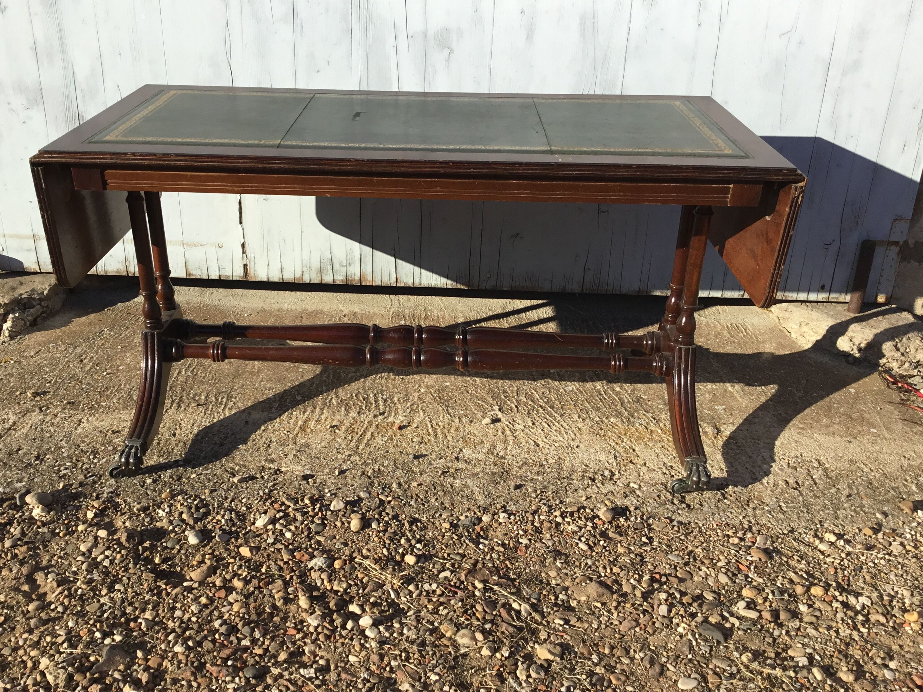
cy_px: 345
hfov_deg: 53.9
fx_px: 907
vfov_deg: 41.8
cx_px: 426
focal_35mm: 34
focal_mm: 3.3
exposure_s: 1/1431
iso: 25
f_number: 2.4
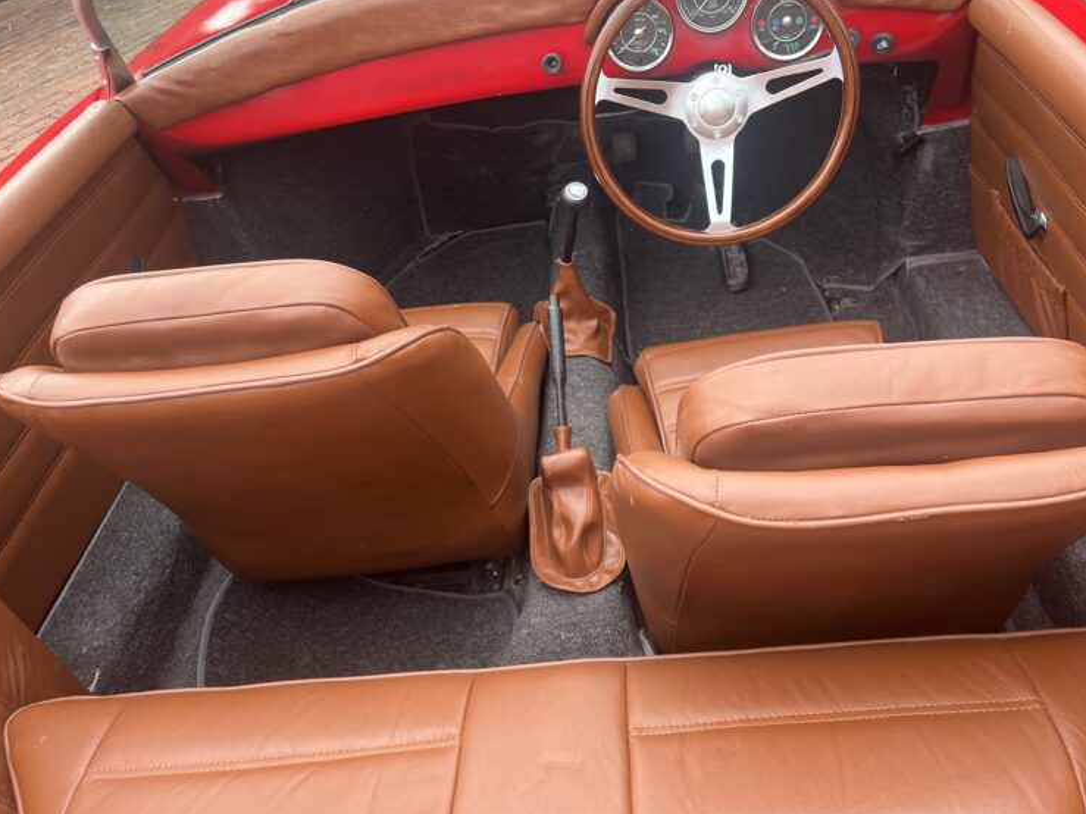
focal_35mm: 28
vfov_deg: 49.7
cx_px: 569
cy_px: 411
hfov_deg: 63.4
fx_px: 878
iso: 40
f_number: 1.6
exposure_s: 1/186
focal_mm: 5.1
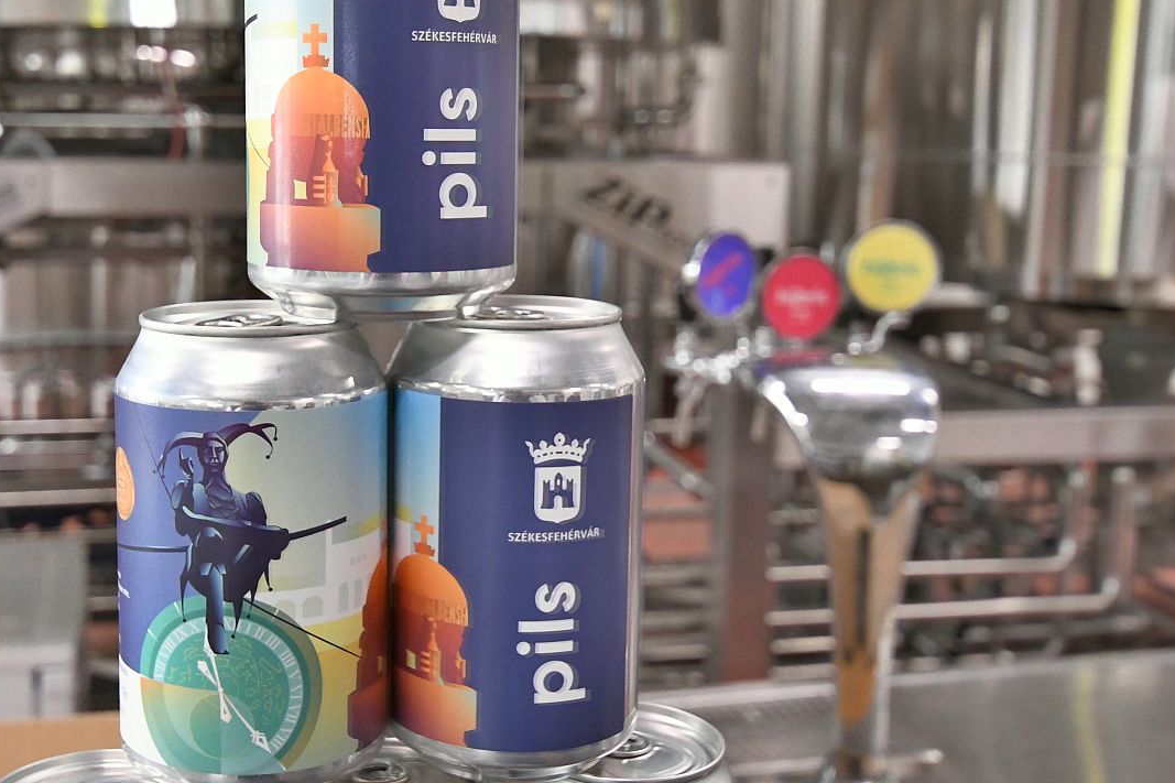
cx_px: 447
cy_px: 278
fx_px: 1468
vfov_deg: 29.7
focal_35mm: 45
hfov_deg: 43.3
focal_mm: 20
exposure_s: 1/80
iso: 5000
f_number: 5.6
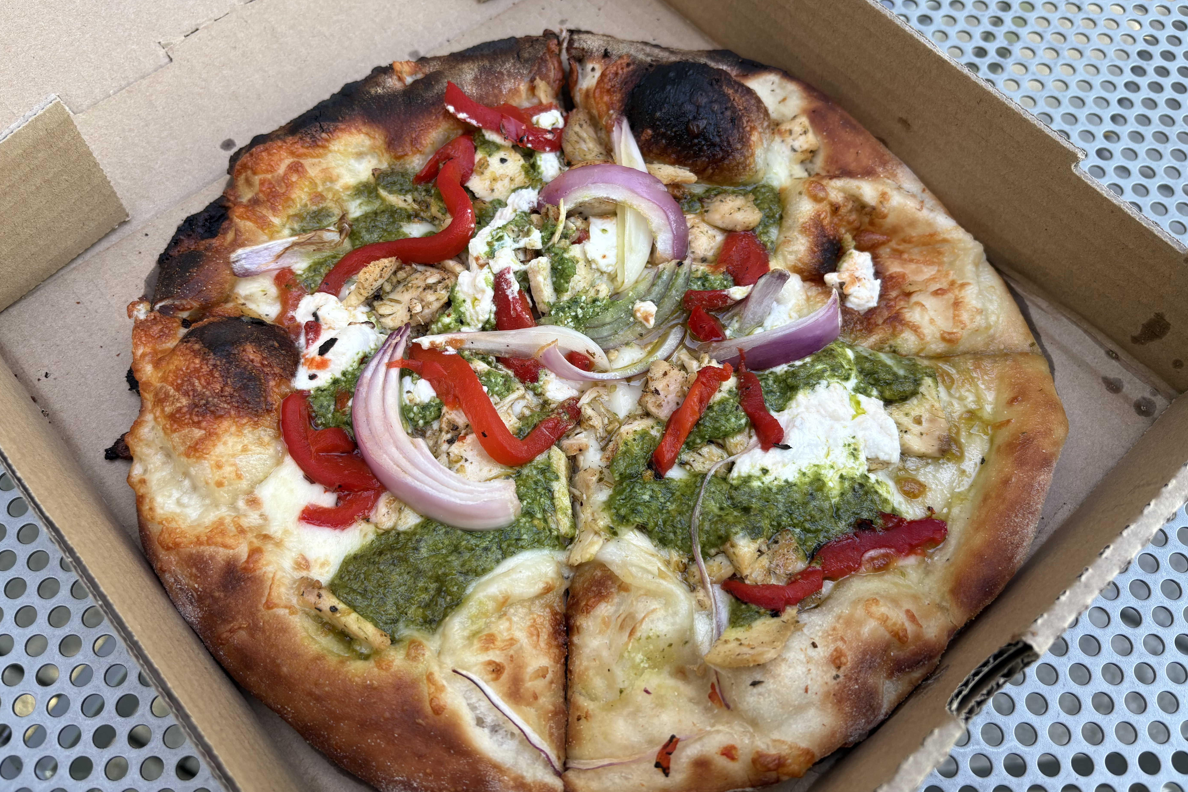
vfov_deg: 46.4
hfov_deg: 65.5
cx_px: 579
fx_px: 924
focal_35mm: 28
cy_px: 404
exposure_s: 1/122
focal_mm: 5.96
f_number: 1.6
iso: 50
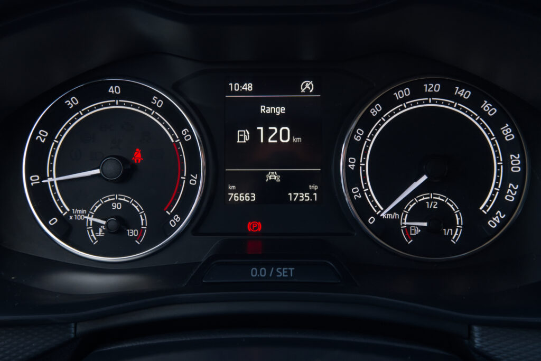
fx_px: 496
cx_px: 270
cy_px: 180
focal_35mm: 33
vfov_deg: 40.0
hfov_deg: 57.2
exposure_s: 1/160
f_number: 9
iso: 2000
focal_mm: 22.1
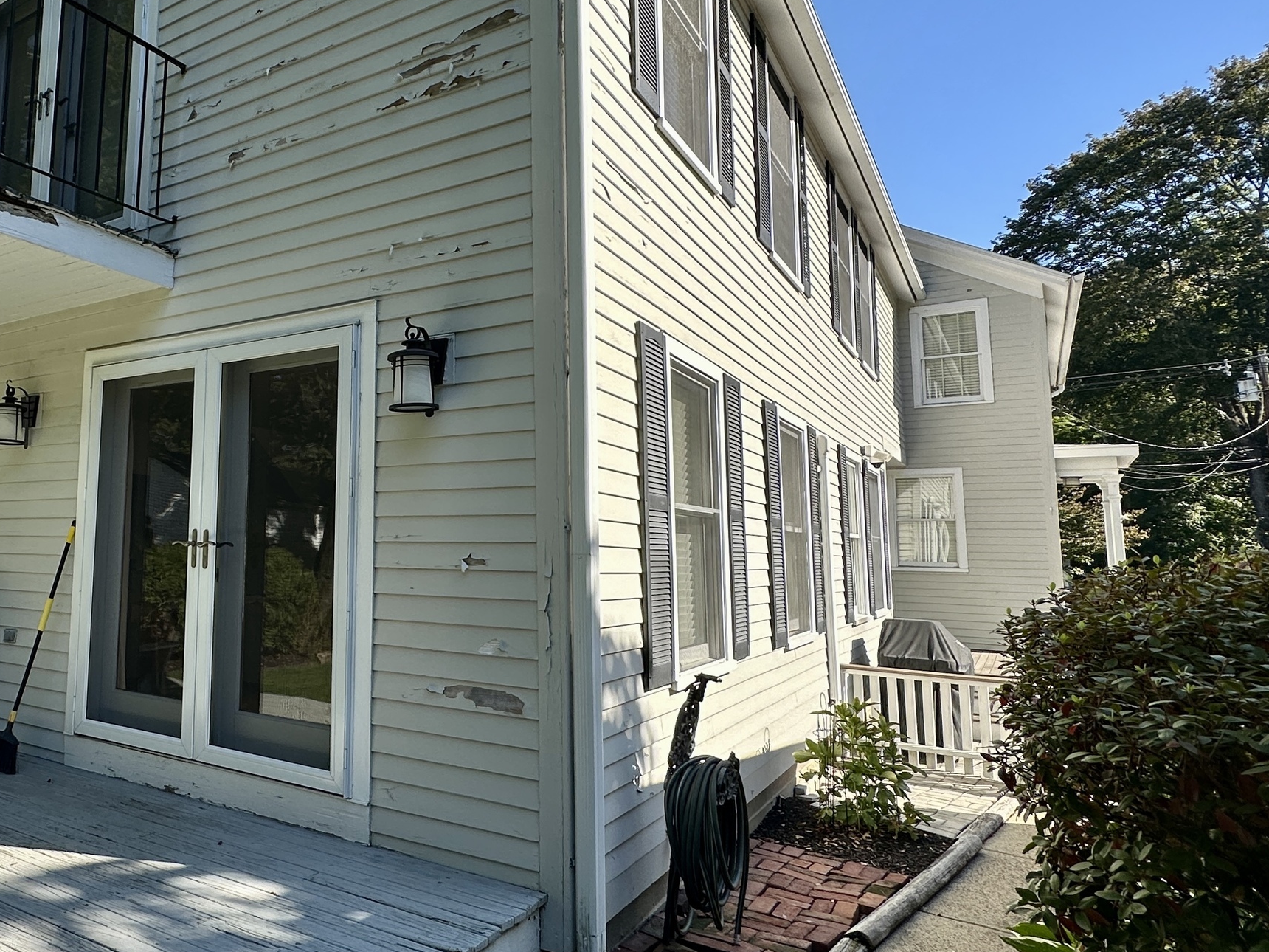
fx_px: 916
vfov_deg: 54.8
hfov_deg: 65.3
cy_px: 438
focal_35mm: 25
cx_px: 320
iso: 40
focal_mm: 2.22
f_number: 2.2
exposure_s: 1/818
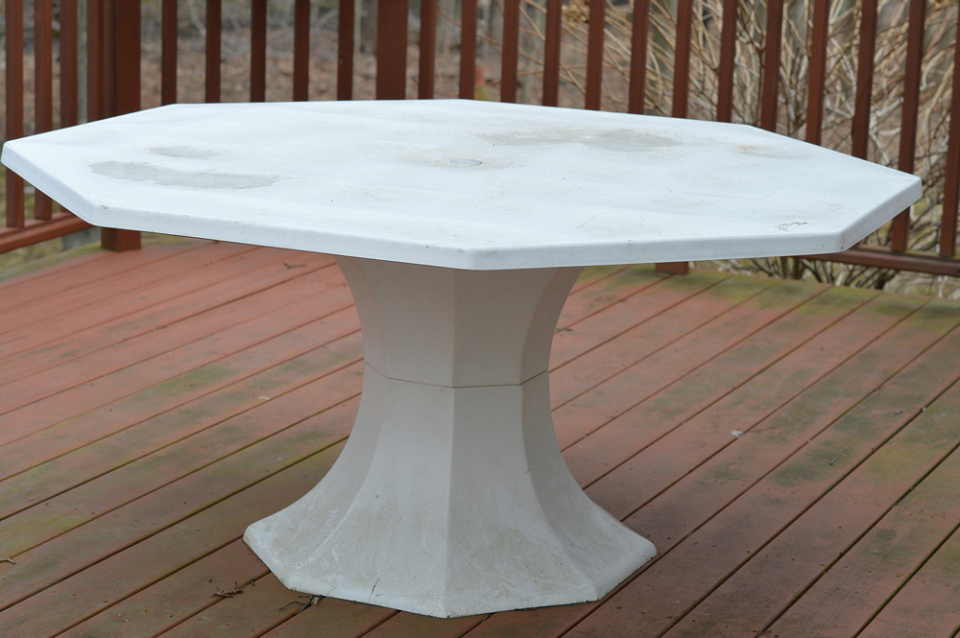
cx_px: 480
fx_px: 2398
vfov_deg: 15.2
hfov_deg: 22.6
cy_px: 319
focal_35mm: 90
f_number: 5.6
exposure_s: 1/500
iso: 220
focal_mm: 60
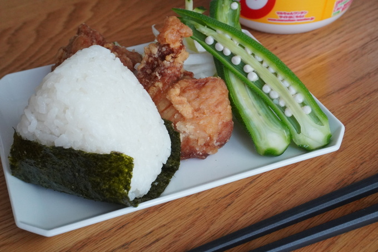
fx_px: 551
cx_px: 189
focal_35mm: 52
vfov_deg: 25.8
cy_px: 126
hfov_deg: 37.8
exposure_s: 1/60
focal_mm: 35
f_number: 11
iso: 2500
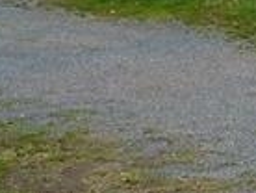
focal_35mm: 171
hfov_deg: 10.4
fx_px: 1267
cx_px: 551
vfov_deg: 8.5
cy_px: -91
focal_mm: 6.1
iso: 100
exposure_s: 1/200
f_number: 8
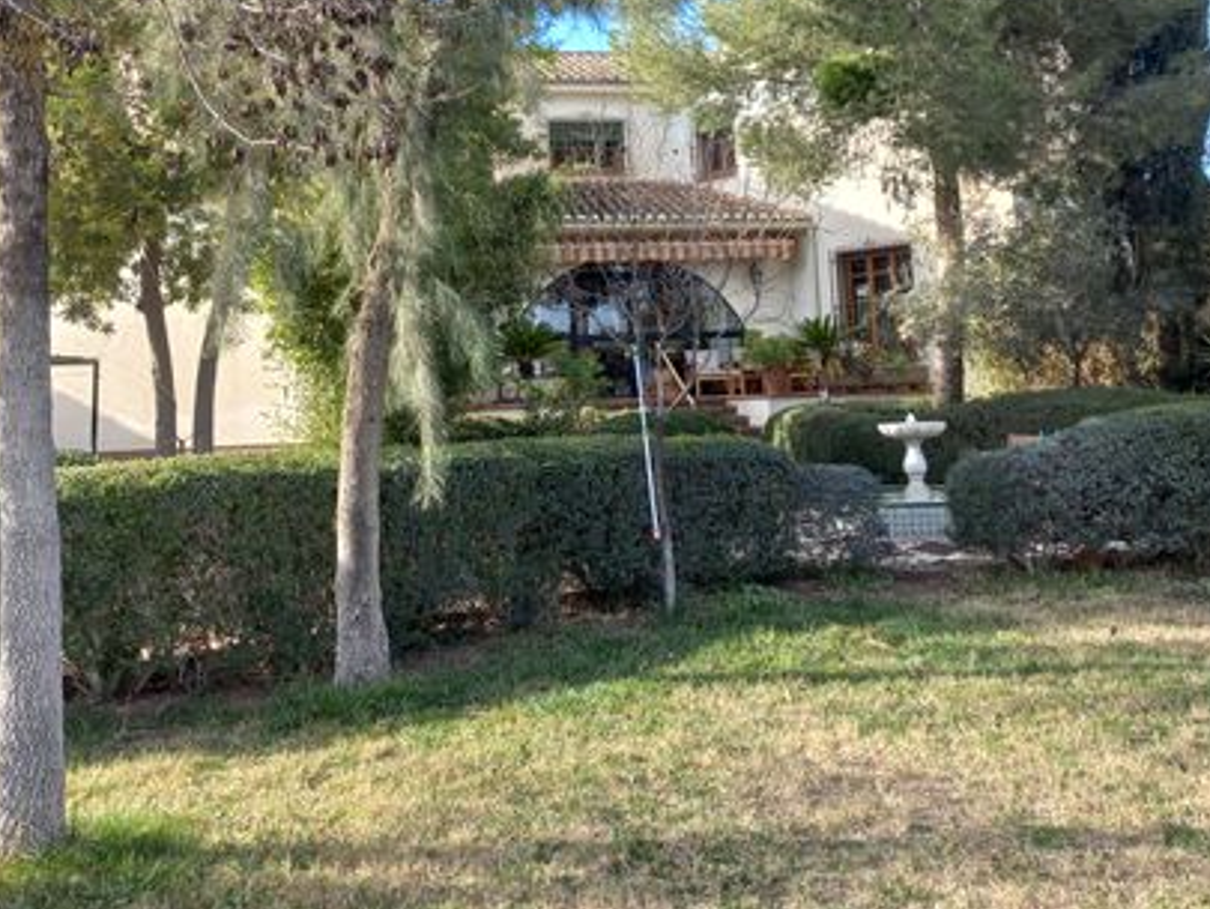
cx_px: 598
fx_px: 1294
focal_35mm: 37
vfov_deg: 37.9
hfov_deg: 50.1
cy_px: 245
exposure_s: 1/133
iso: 25
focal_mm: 4.6
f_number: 1.8
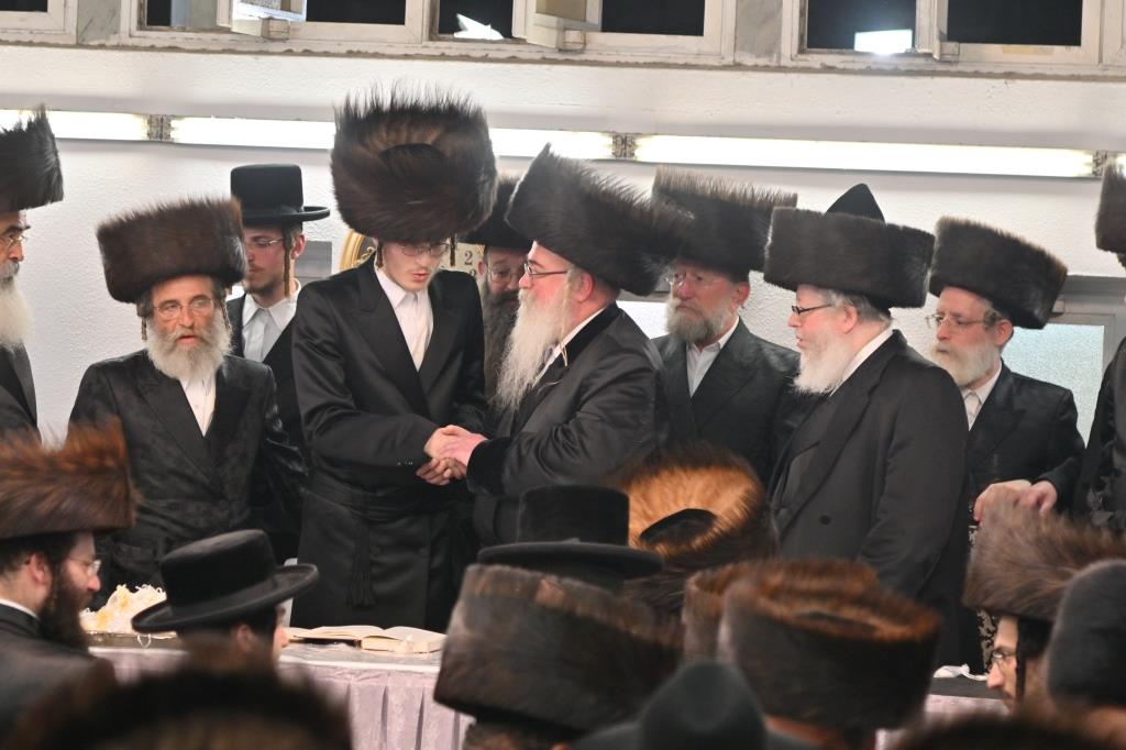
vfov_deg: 7.6
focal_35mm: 180
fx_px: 5628
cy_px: 375
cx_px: 563
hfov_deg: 11.4
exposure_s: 1/400
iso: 640
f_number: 4
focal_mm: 120
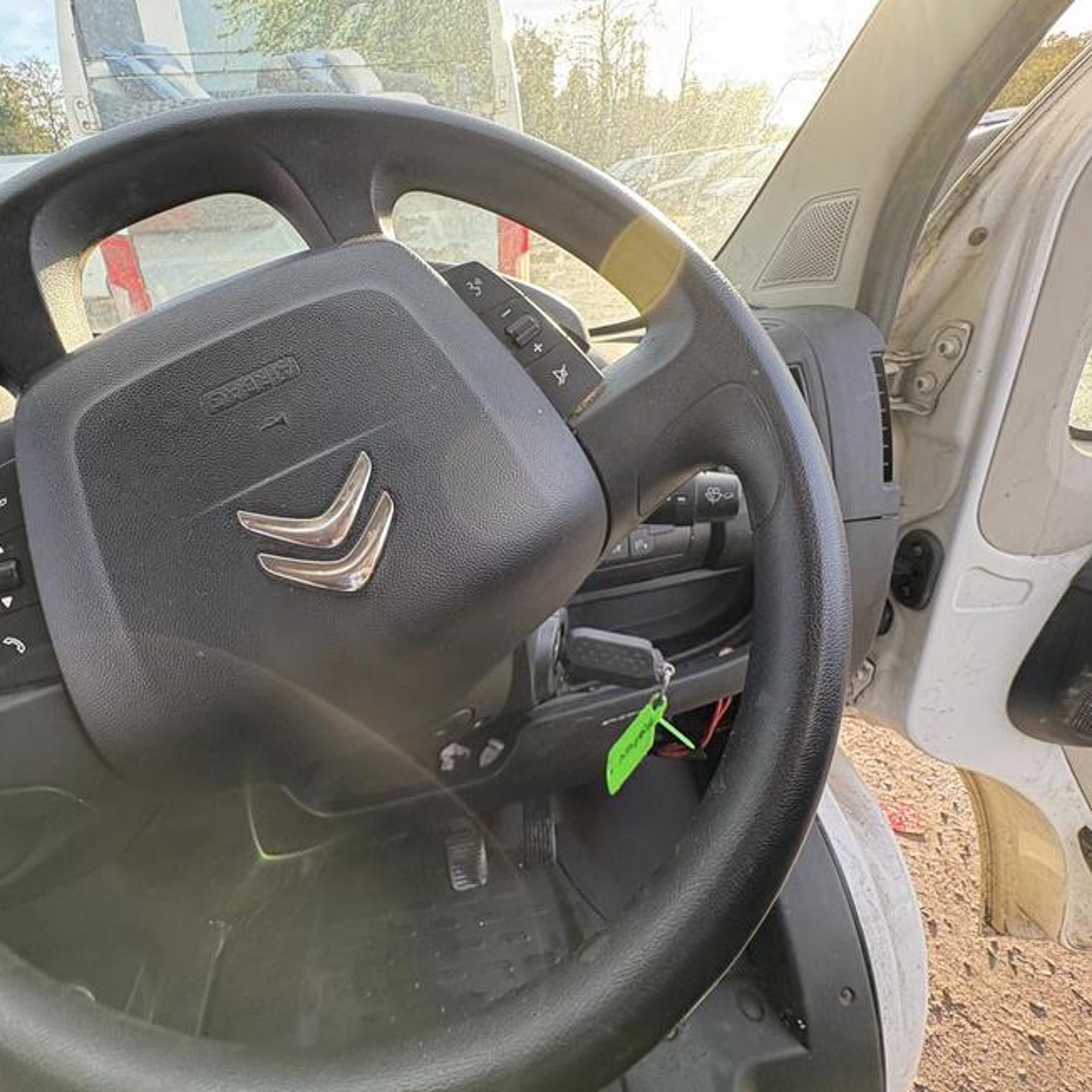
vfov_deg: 84.0
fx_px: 607
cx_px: 464
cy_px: 543
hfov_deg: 83.4
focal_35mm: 17
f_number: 2.2
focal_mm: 2.22
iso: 80
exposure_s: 1/99
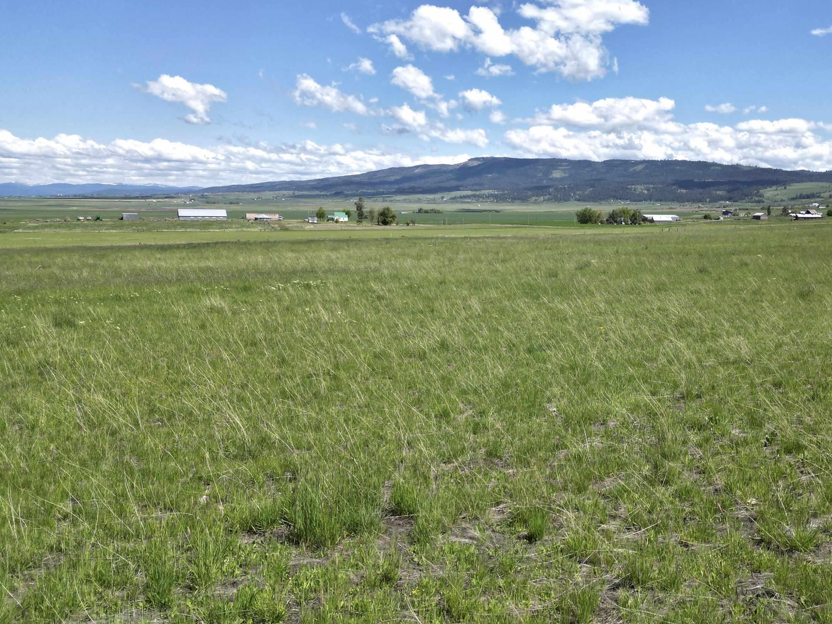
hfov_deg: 57.5
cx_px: 530
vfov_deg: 45.4
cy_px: 276
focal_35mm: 31
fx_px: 745
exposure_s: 1/3200
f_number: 1.7
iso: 100
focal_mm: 6.72
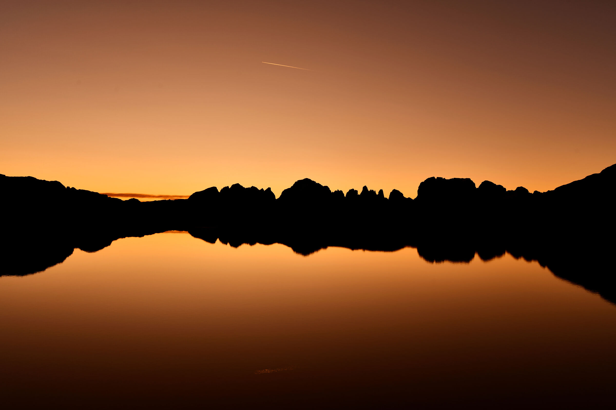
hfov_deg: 54.4
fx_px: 599
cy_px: 205
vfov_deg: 37.9
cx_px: 308
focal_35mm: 35
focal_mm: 35
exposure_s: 1/80
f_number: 9
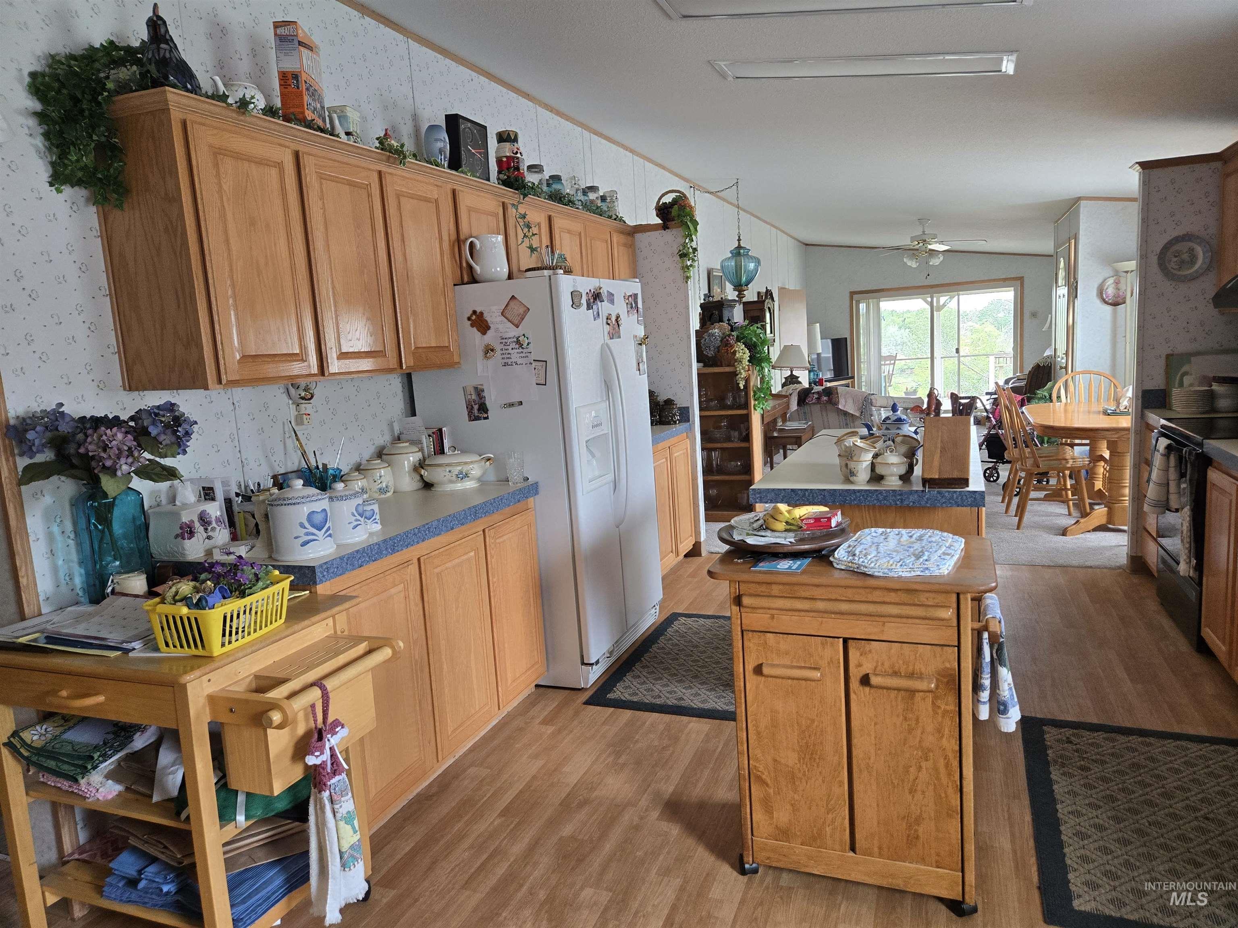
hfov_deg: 73.9
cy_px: 464
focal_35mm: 23
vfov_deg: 58.9
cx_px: 619
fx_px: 823
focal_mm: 5.4
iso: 200
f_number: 1.8
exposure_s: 1/120
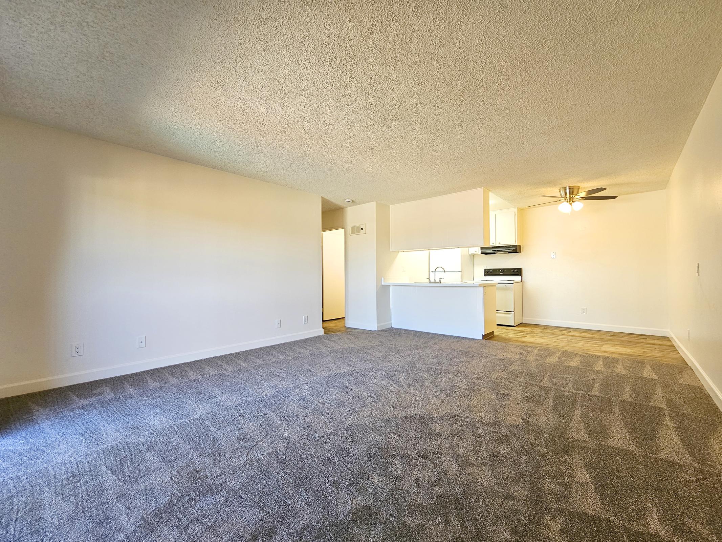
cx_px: 361
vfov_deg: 89.9
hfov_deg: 106.2
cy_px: 271
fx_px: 271
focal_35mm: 13
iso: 100
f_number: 2.2
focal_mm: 2.2
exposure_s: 1/60
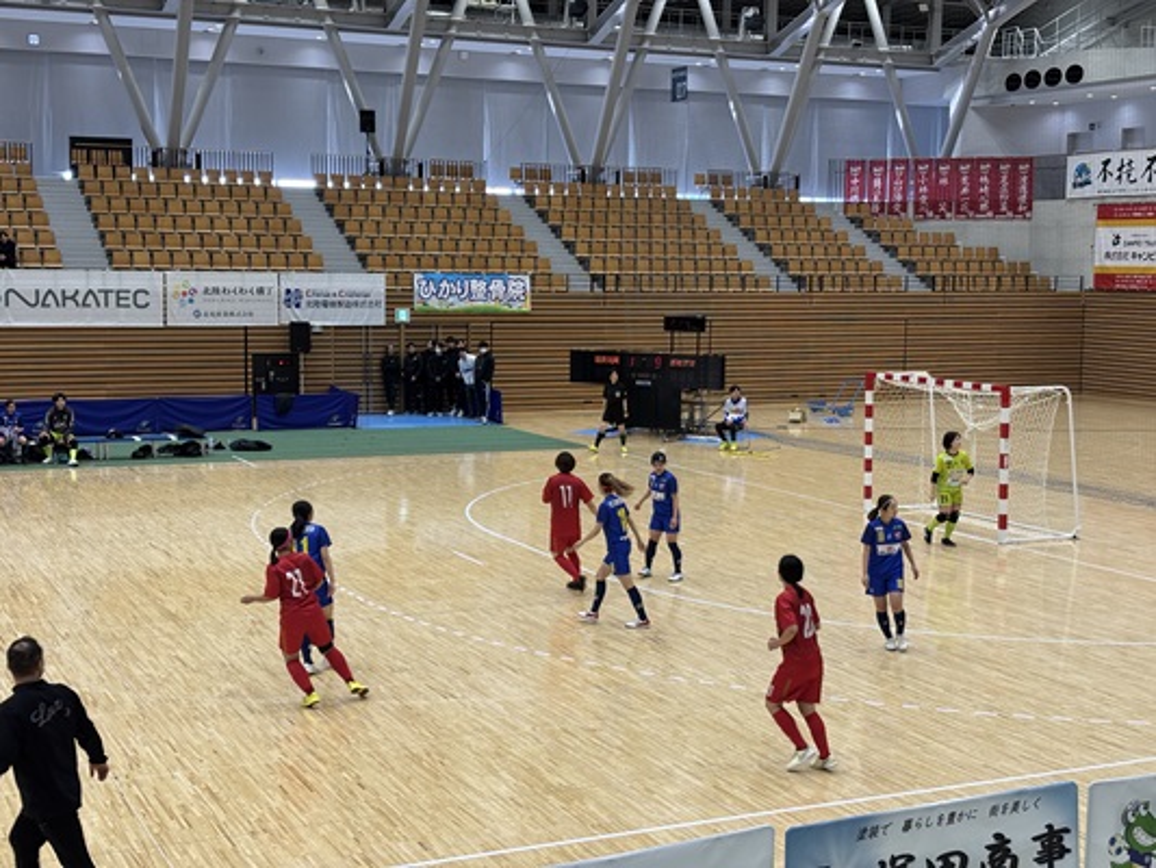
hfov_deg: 36.8
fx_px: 1737
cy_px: 434
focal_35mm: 52
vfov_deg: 28.0
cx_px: 578
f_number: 1.6
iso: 50
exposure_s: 1/120
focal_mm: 5.96
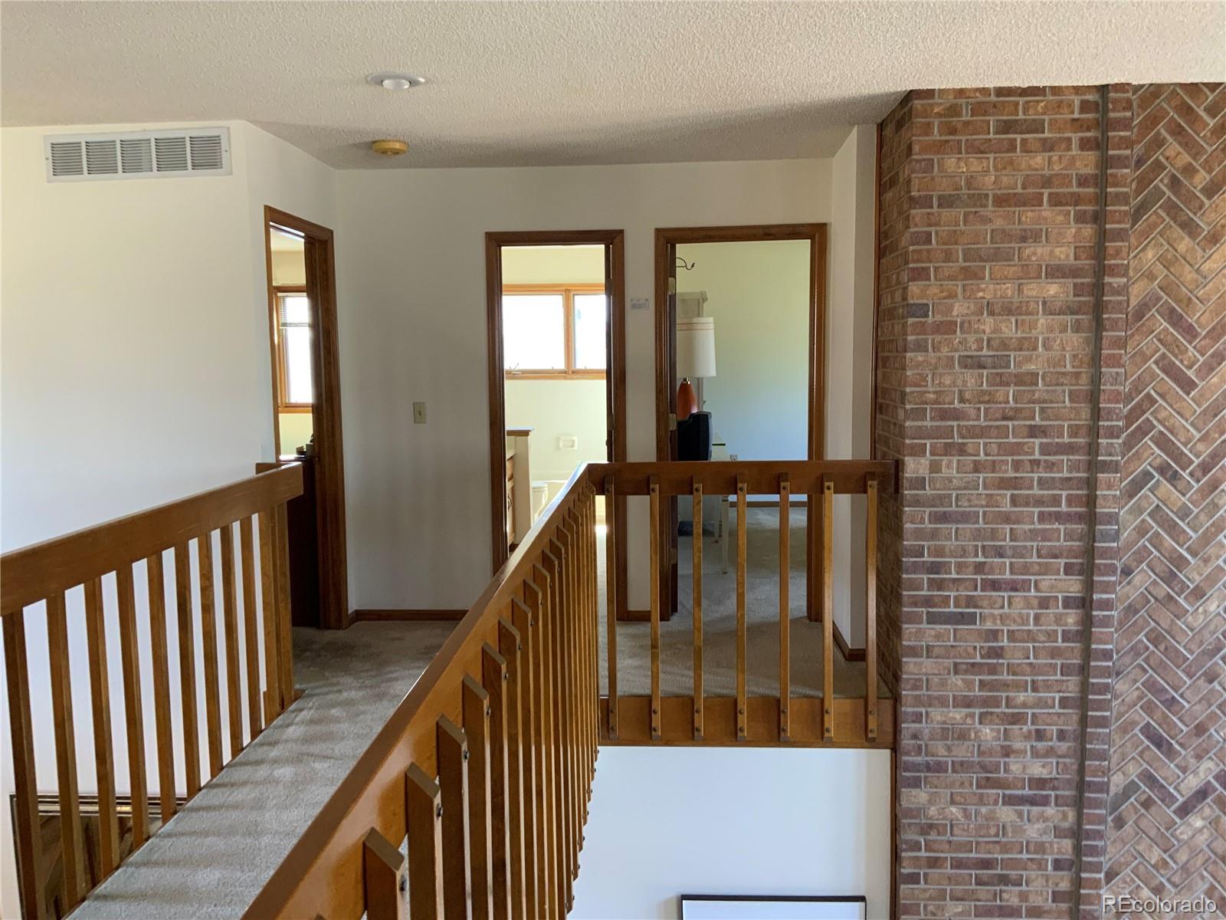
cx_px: 613
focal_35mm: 29
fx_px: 1027
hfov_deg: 61.7
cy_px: 460
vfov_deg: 48.2
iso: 125
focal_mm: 3
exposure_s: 1/60
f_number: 1.8
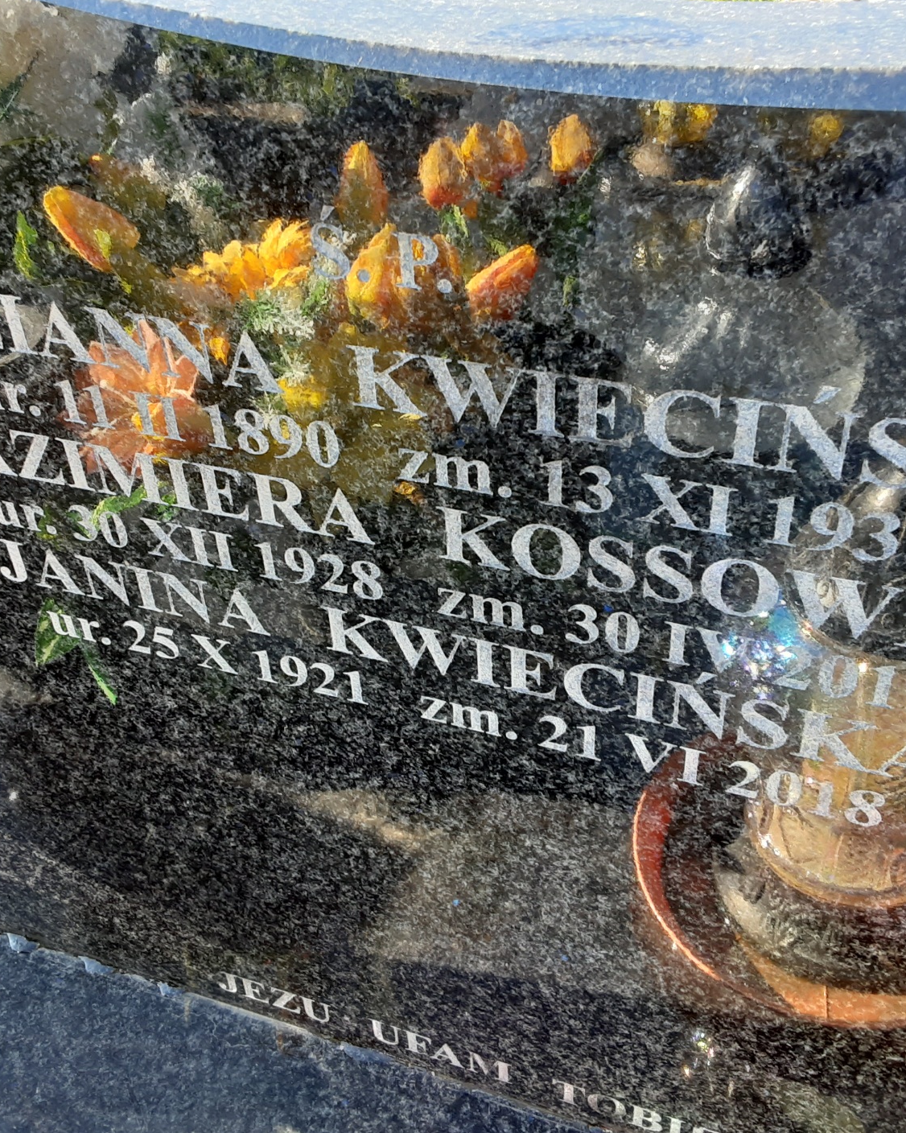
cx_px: 403
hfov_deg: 39.1
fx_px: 1274
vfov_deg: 47.9
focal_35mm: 38
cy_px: 583
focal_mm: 2.9
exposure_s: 1/100
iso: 64
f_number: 1.9
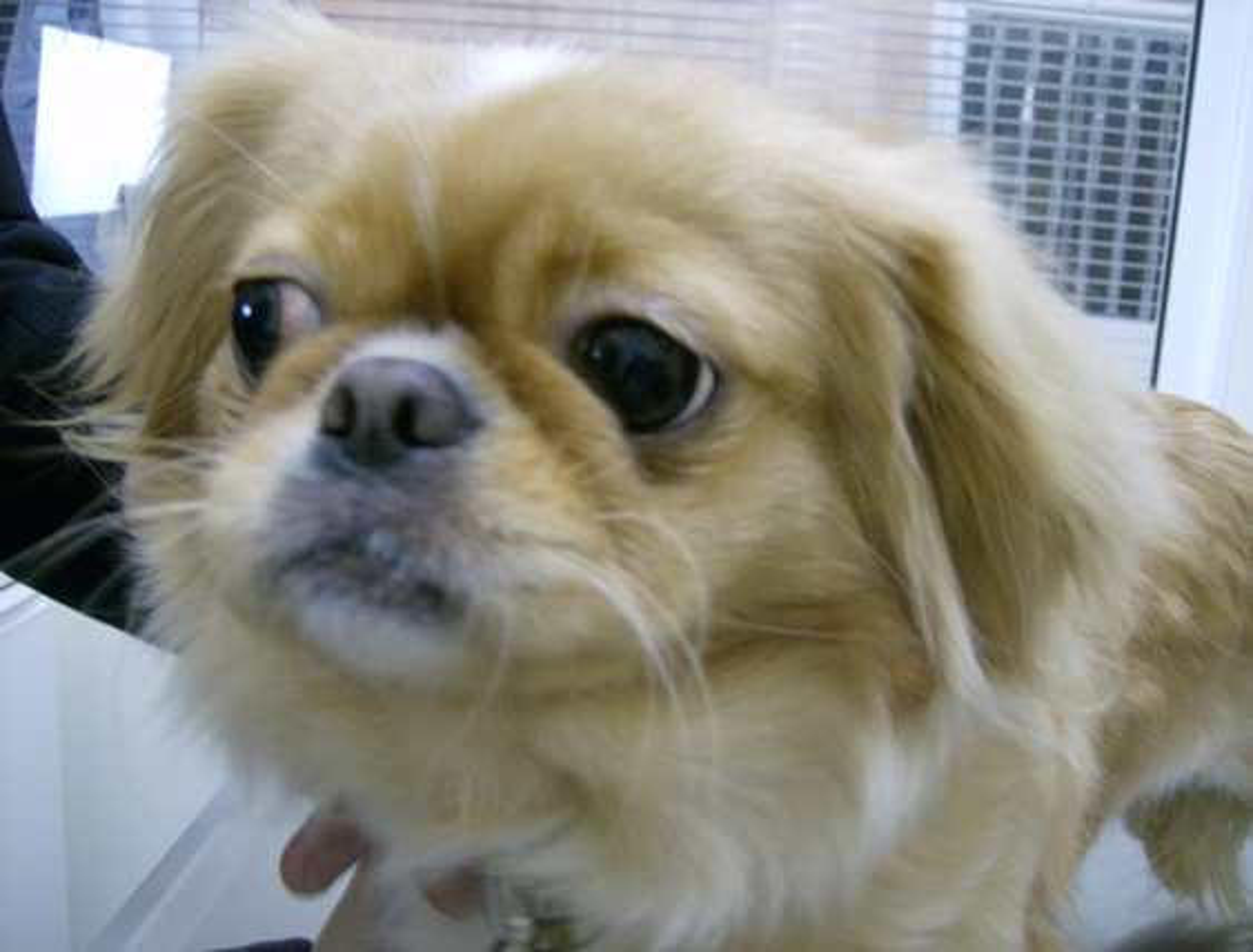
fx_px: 1310
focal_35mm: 36
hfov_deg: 51.1
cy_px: 476
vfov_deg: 40.0
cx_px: 626
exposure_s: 1/14
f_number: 2.8
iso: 200
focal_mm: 6
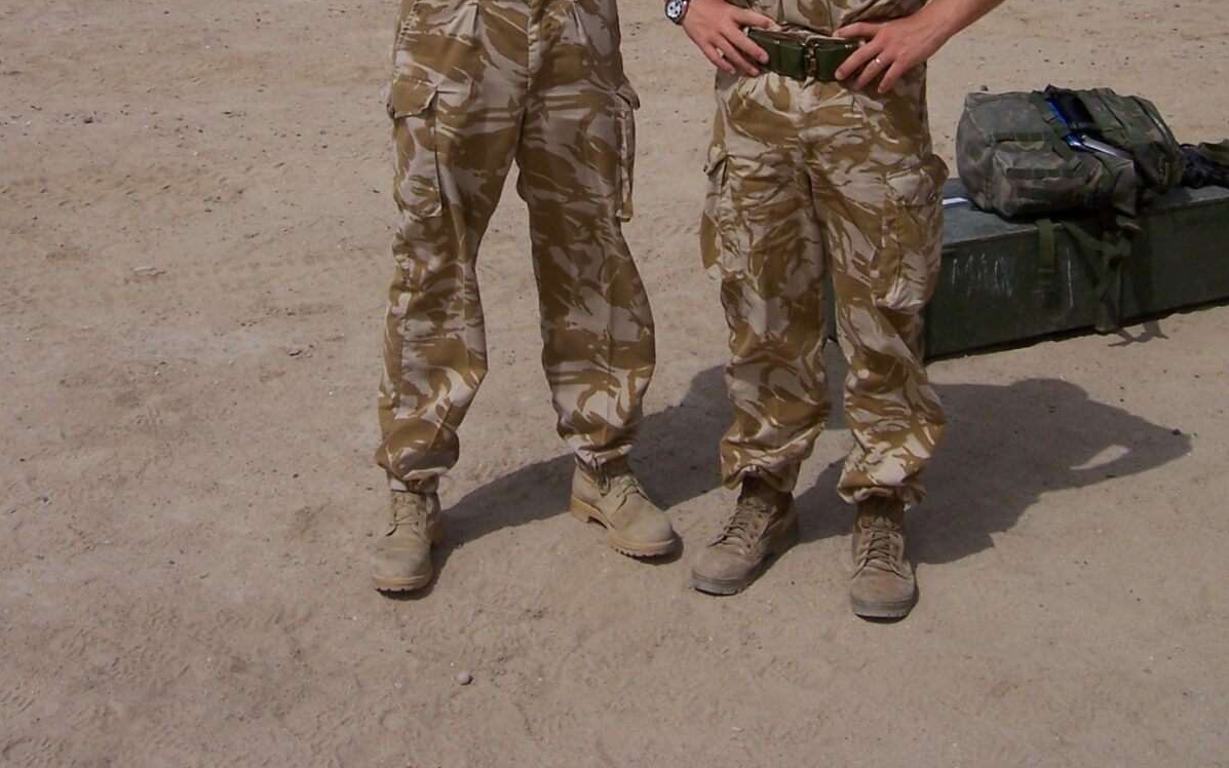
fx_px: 1708
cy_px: 29
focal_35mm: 51
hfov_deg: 39.6
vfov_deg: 24.4
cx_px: 615
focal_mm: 6
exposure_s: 1/1000
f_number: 4.8
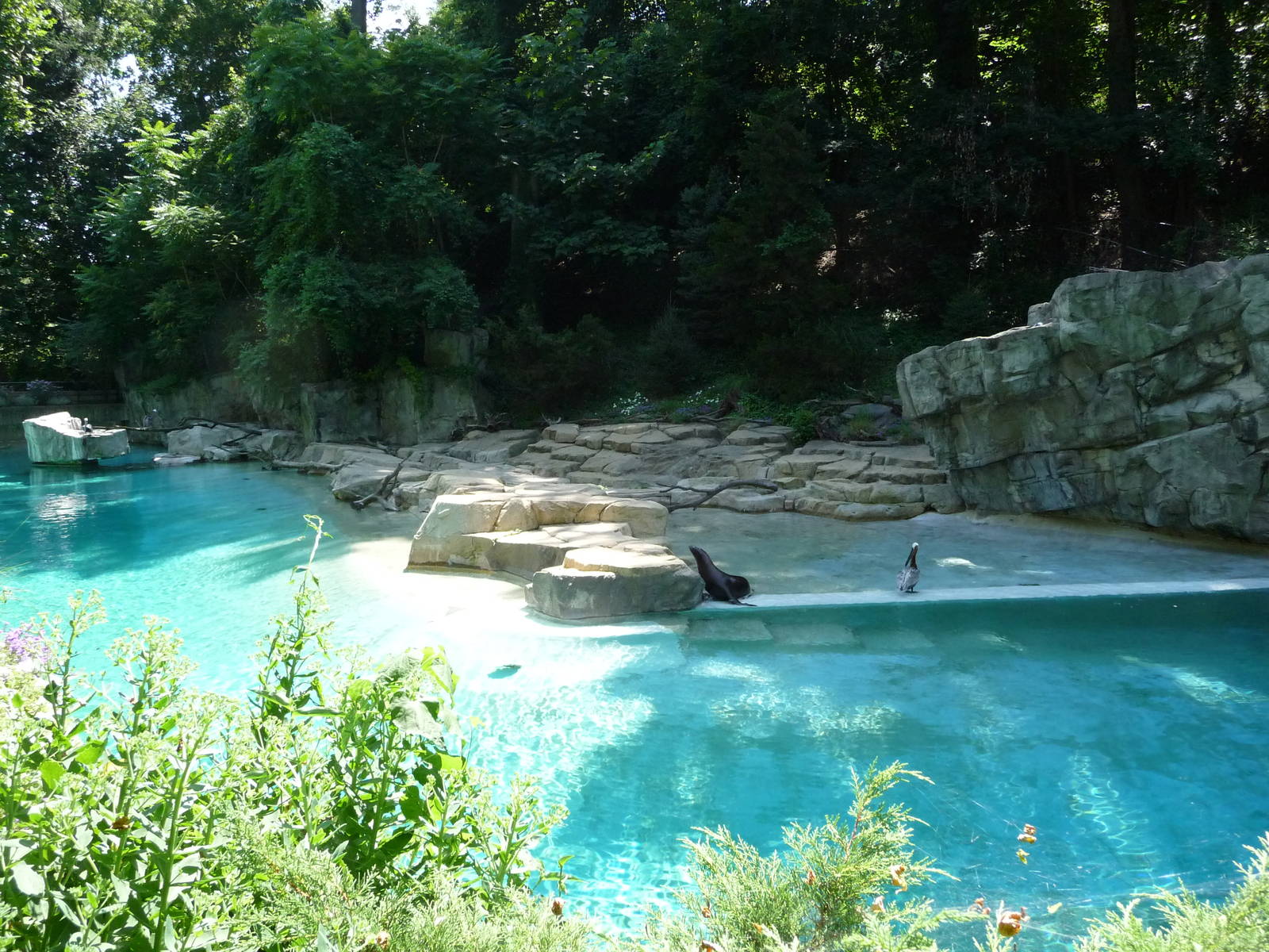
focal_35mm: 28
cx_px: 634
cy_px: 476
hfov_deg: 63.4
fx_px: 1026
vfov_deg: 49.7
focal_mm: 4.7
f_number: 3.3
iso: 250
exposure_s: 1/500
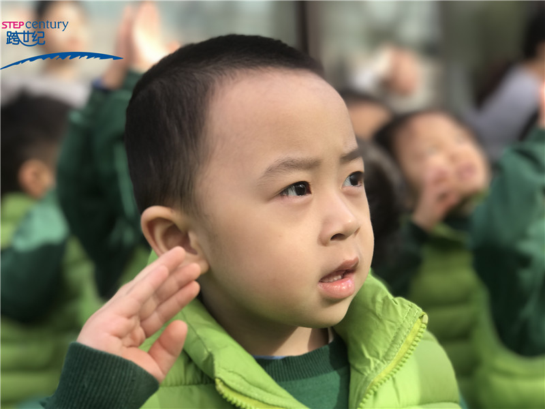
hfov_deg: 33.8
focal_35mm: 57
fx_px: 897
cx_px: 272
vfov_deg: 25.7
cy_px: 204
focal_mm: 6.6
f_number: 2.8
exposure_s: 1/119
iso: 20
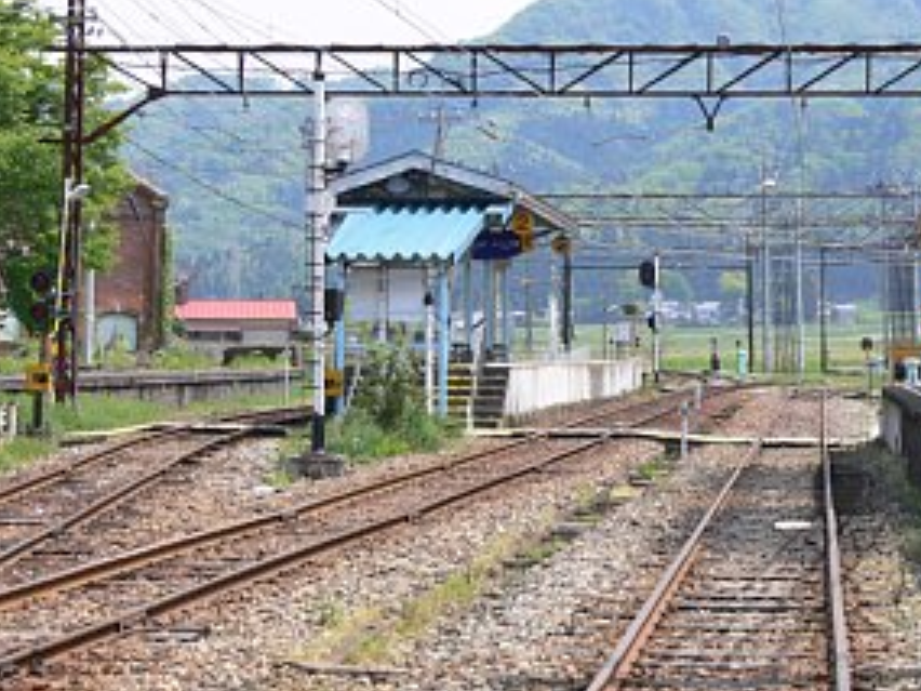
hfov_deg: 18.3
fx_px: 2847
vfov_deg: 13.8
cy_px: 214
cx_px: 577
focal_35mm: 107
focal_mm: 16
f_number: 5.6
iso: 80
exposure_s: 1/160
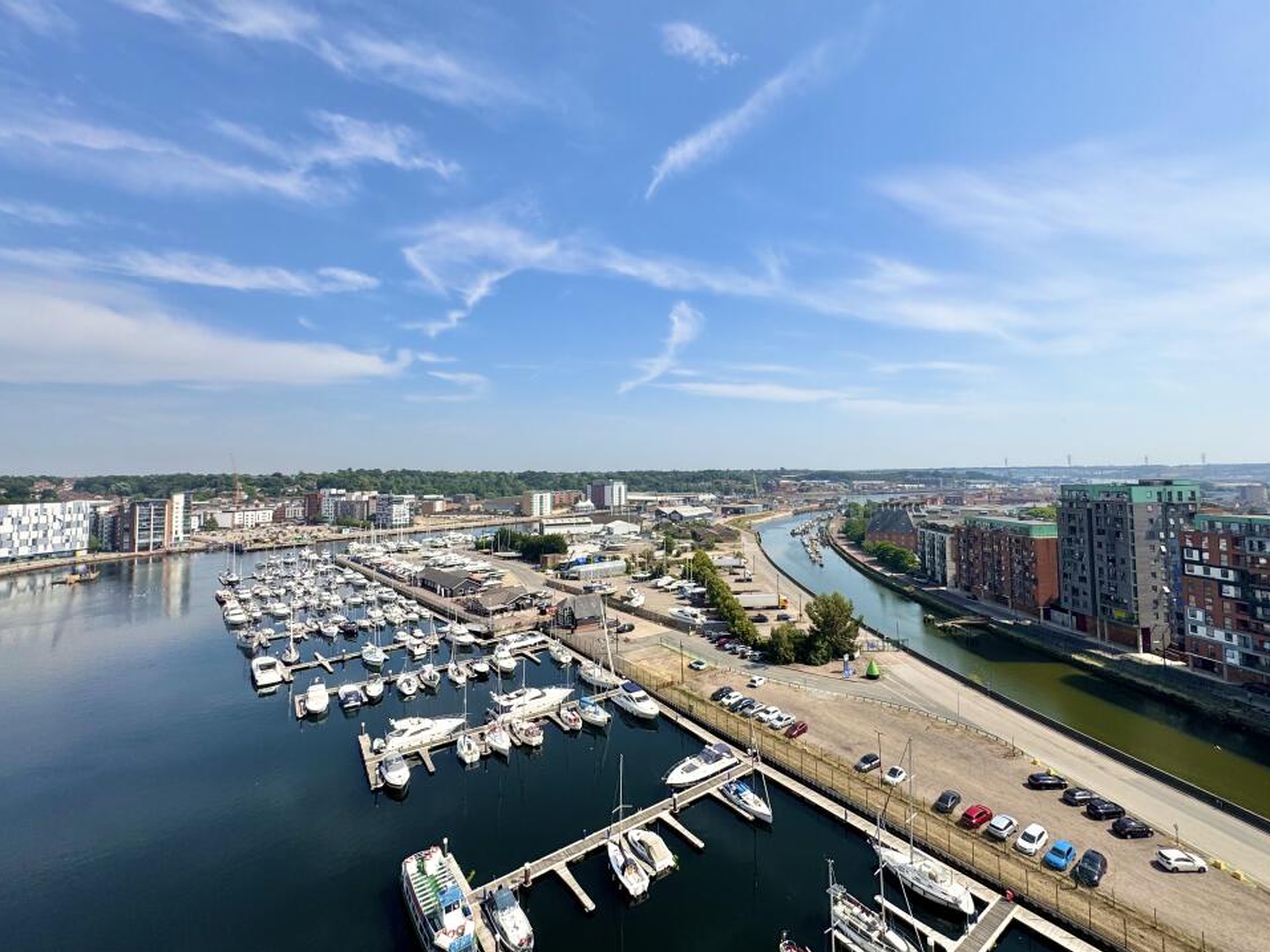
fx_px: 550
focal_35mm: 15
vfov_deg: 81.7
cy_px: 446
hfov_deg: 98.1
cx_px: 668
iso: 50
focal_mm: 2.22
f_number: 2.2
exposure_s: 1/3390
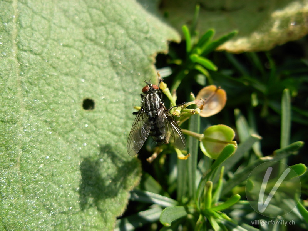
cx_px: 154
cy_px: 116
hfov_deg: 49.0
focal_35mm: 38
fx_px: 338
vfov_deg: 37.7
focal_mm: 6.3
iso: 79
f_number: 2.9
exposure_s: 1/609
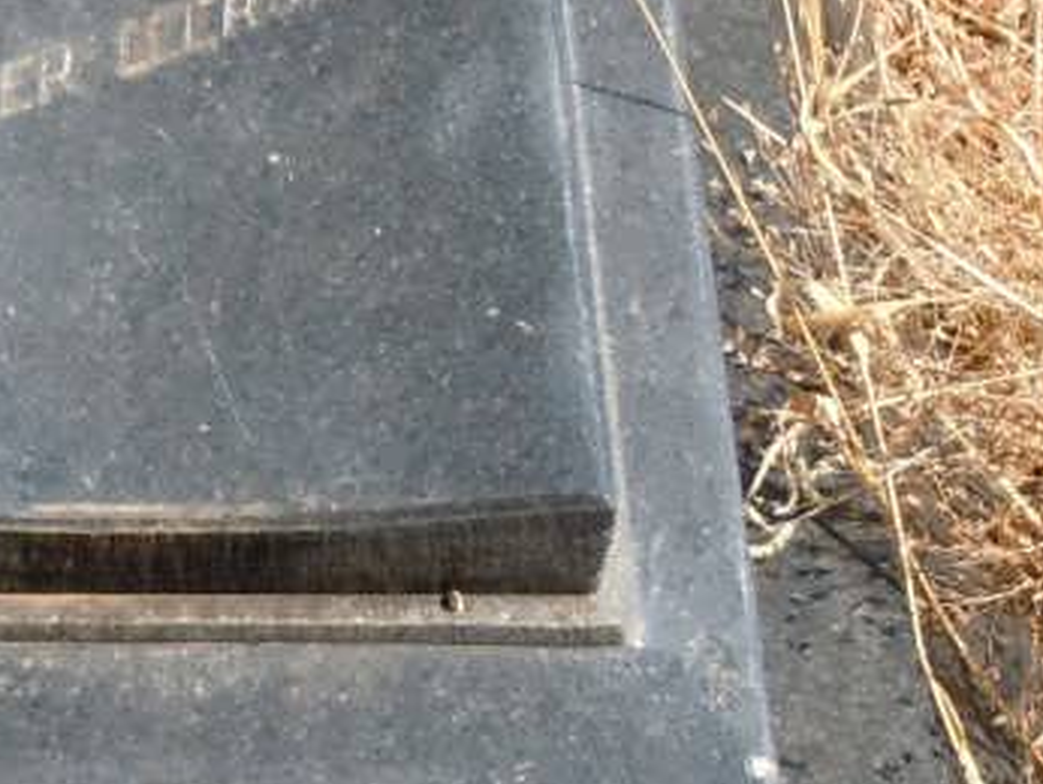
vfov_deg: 9.5
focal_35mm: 156
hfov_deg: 12.2
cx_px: -392
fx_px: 4704
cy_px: 235
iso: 200
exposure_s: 1/1000
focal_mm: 8.1
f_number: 3.8
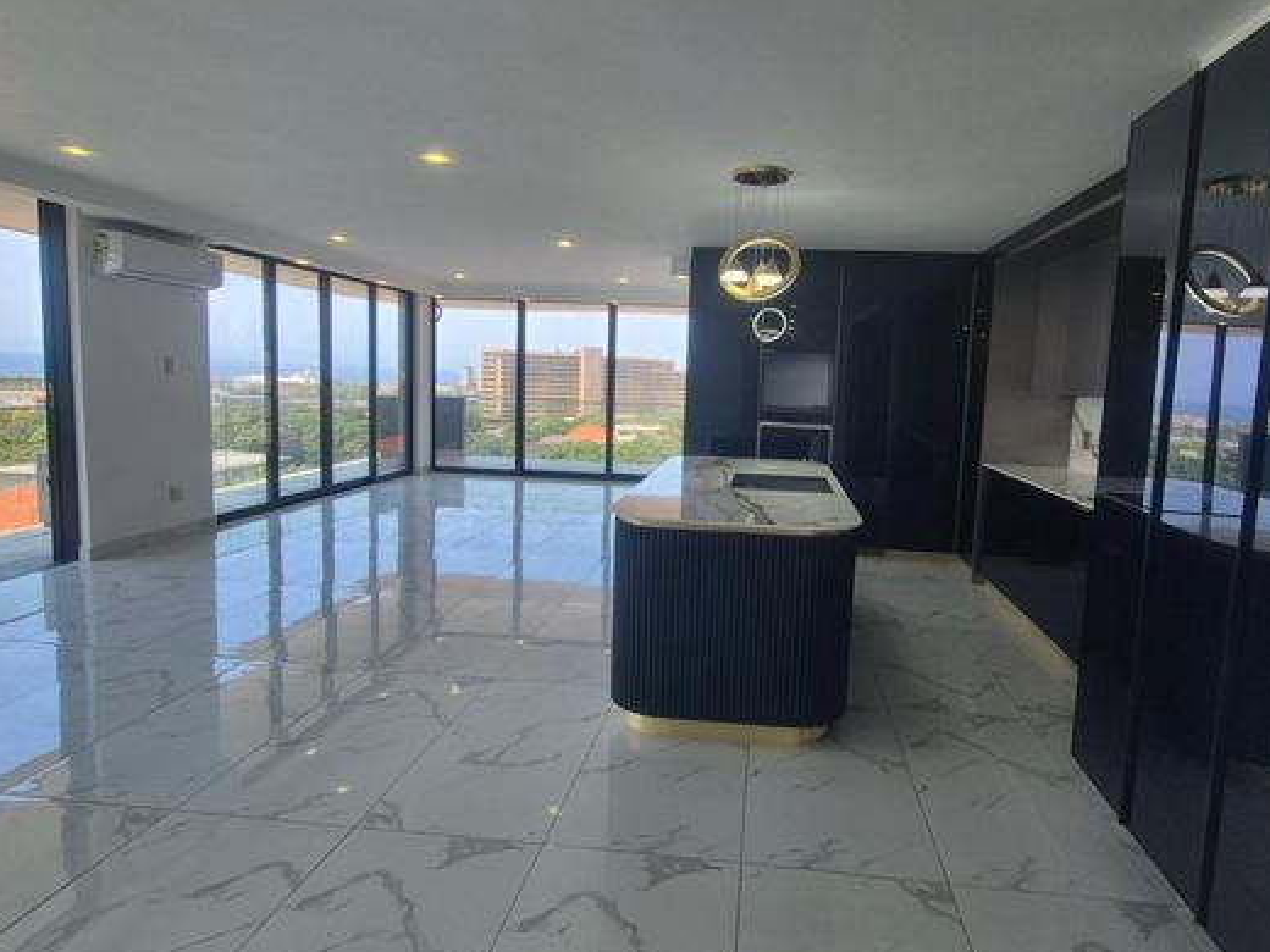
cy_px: 471
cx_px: 679
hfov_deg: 81.6
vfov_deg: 66.0
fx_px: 734
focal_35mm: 20
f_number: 2.2
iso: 50
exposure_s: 1/356
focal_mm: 1.74
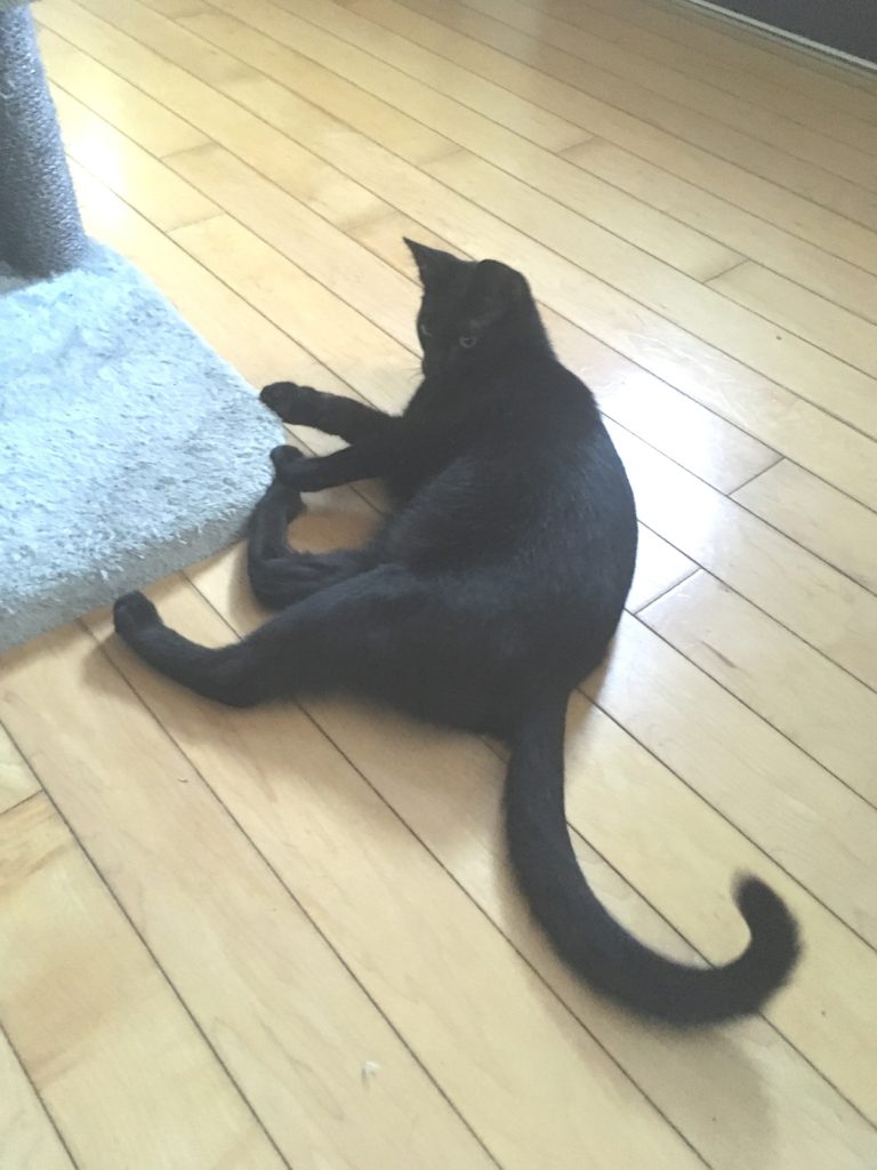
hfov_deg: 48.2
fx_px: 980
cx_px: 438
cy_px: 585
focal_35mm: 29
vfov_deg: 61.7
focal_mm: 4.15
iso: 400
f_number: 2.2
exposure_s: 1/15
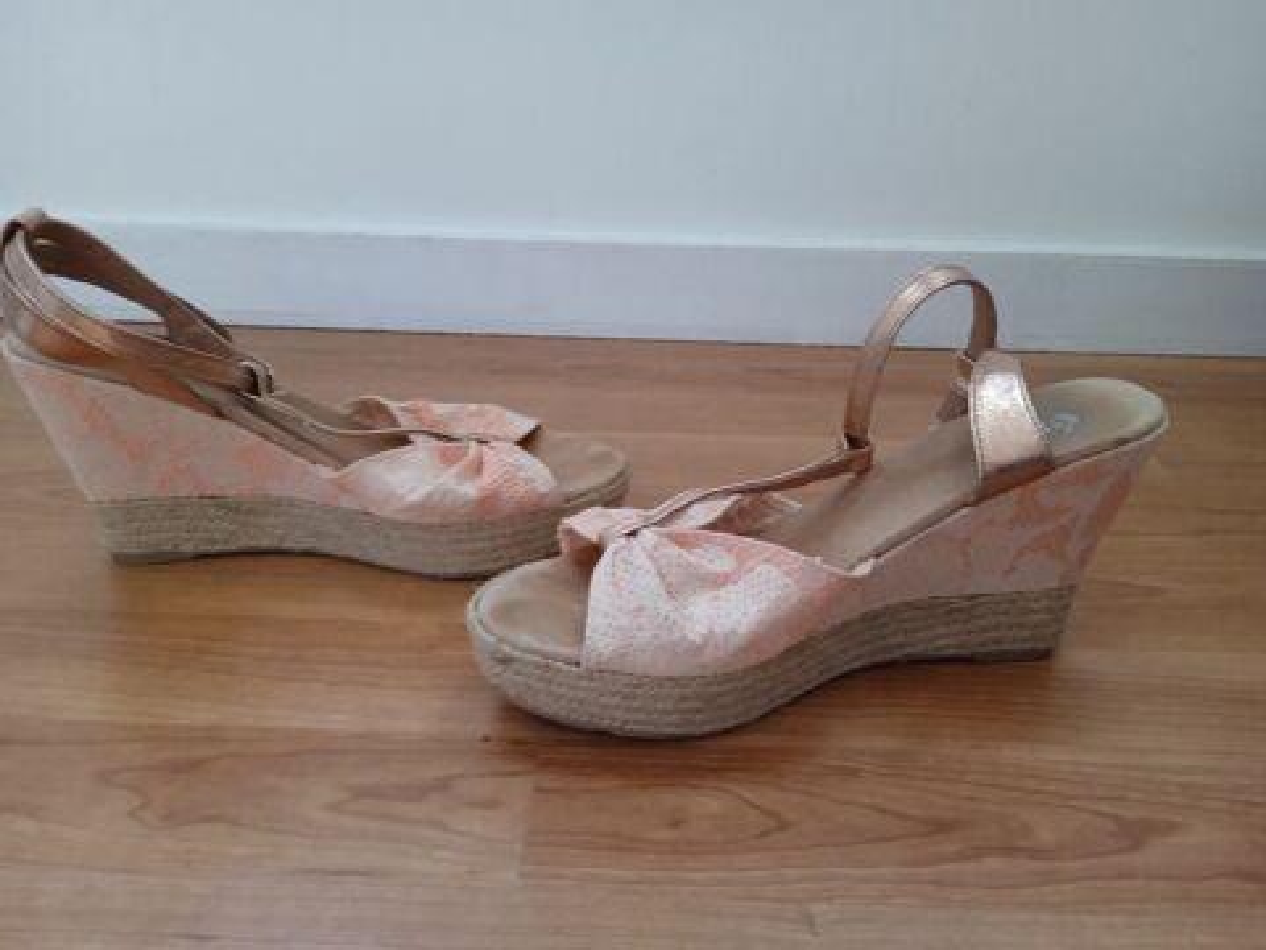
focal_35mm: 28
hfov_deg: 63.4
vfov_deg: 49.7
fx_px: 1024
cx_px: 633
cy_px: 475
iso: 1126
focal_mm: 3.43
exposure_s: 1/20
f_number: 2.2
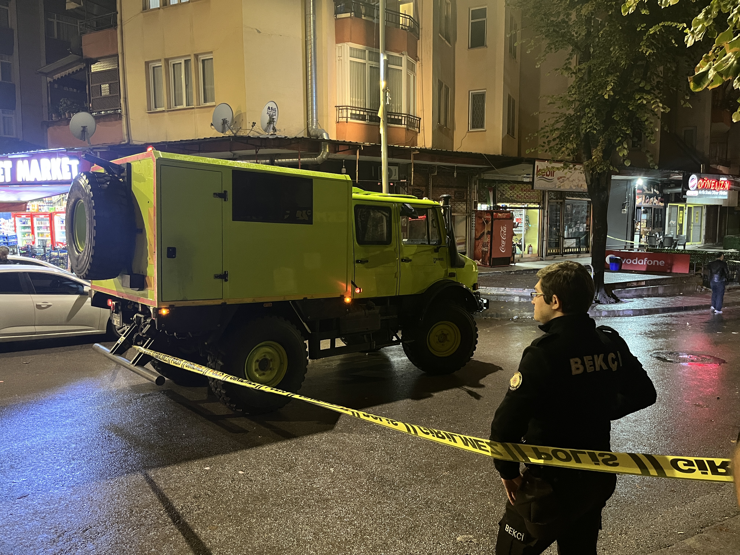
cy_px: 278
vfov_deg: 53.1
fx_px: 556
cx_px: 370
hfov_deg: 67.3
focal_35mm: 26
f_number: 1.6
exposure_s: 1/25
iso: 640
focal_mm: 5.1
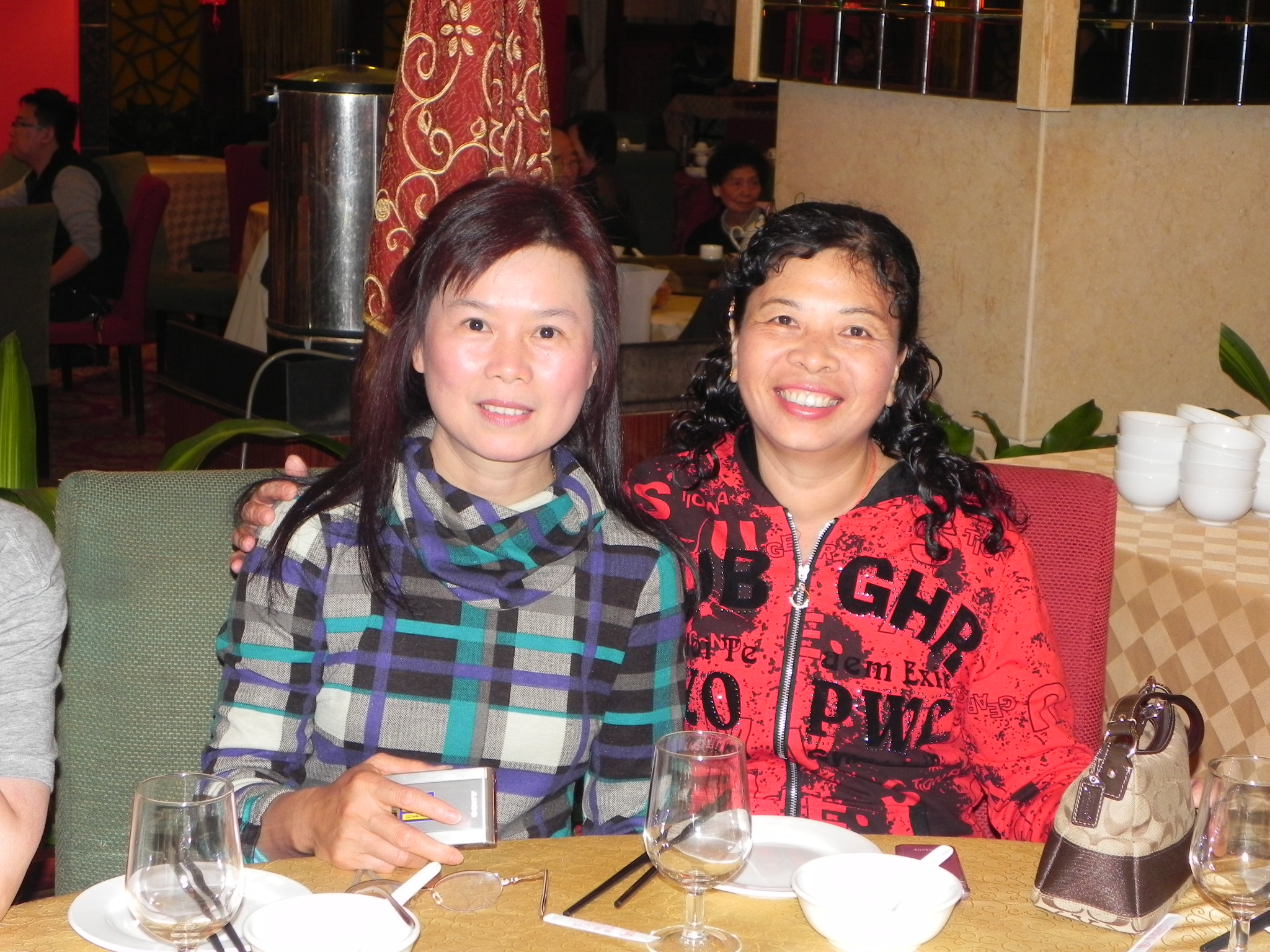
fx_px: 2421
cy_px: 476
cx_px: 635
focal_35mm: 66
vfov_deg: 22.3
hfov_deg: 29.4
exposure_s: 1/30
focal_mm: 11.8
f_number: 3.5
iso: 217
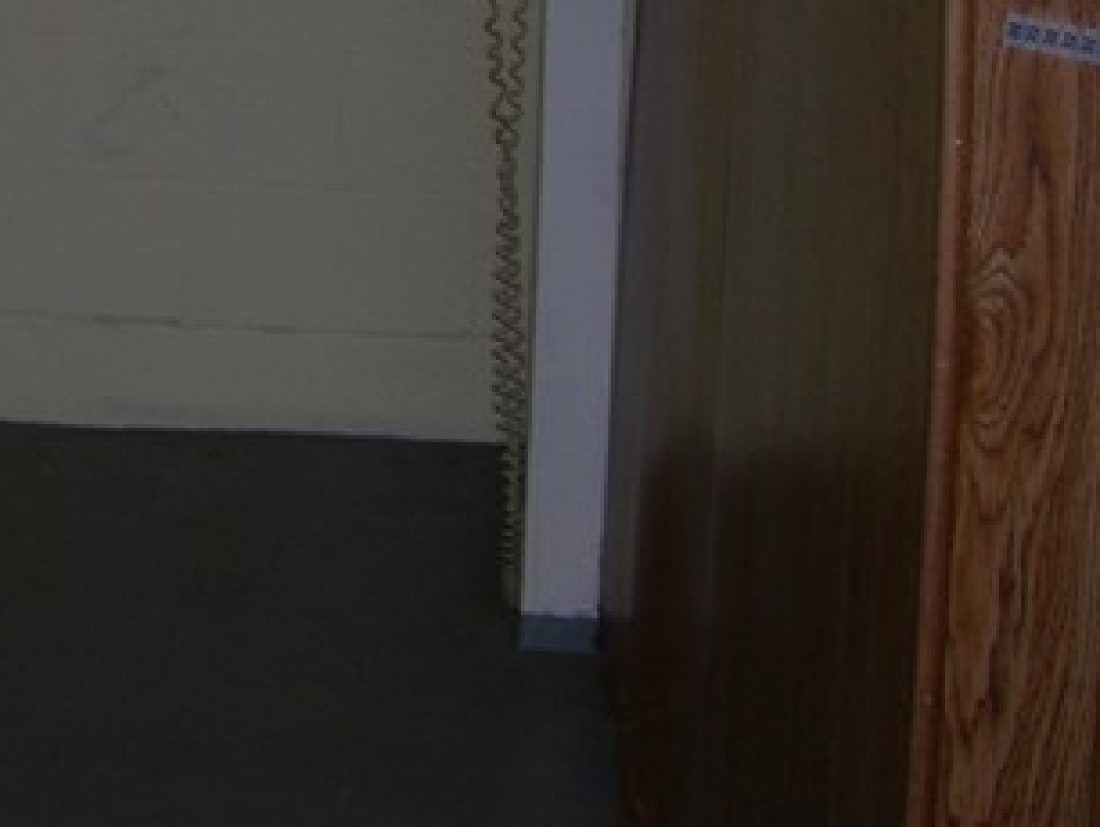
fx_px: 4039
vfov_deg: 11.3
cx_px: -625
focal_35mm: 127
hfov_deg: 14.3
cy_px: -295
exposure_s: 1/60.1
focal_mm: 7.8
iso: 57
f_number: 2.8
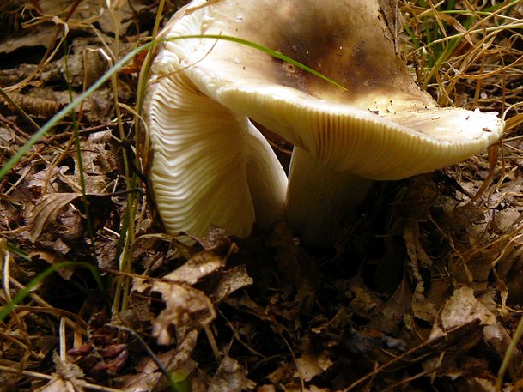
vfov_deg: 31.5
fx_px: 695
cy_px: 164
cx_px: 329
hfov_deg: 40.9
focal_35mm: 46
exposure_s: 1/30
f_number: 2.8
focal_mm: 5.2
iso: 200
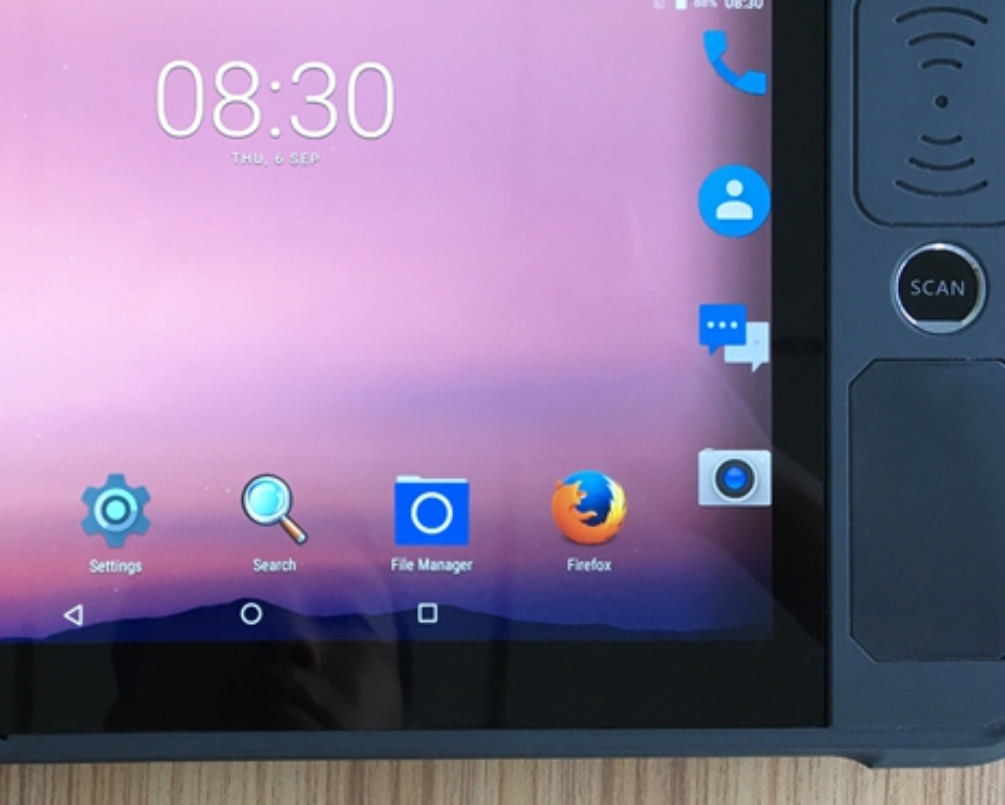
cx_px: 278
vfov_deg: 30.6
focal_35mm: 49
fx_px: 1458
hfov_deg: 37.3
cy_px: 257
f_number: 2.2
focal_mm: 4.15
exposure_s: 1/33
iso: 32
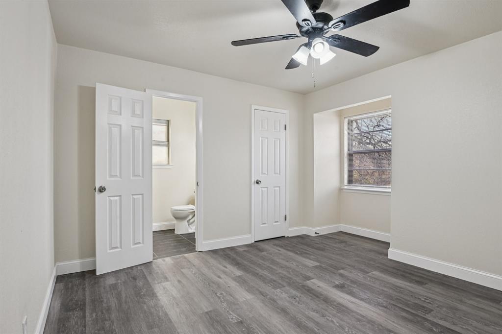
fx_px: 265
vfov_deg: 64.5
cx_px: 251
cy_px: 167
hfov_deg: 86.9
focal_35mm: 19
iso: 400
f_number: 9
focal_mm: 19
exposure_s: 1/30
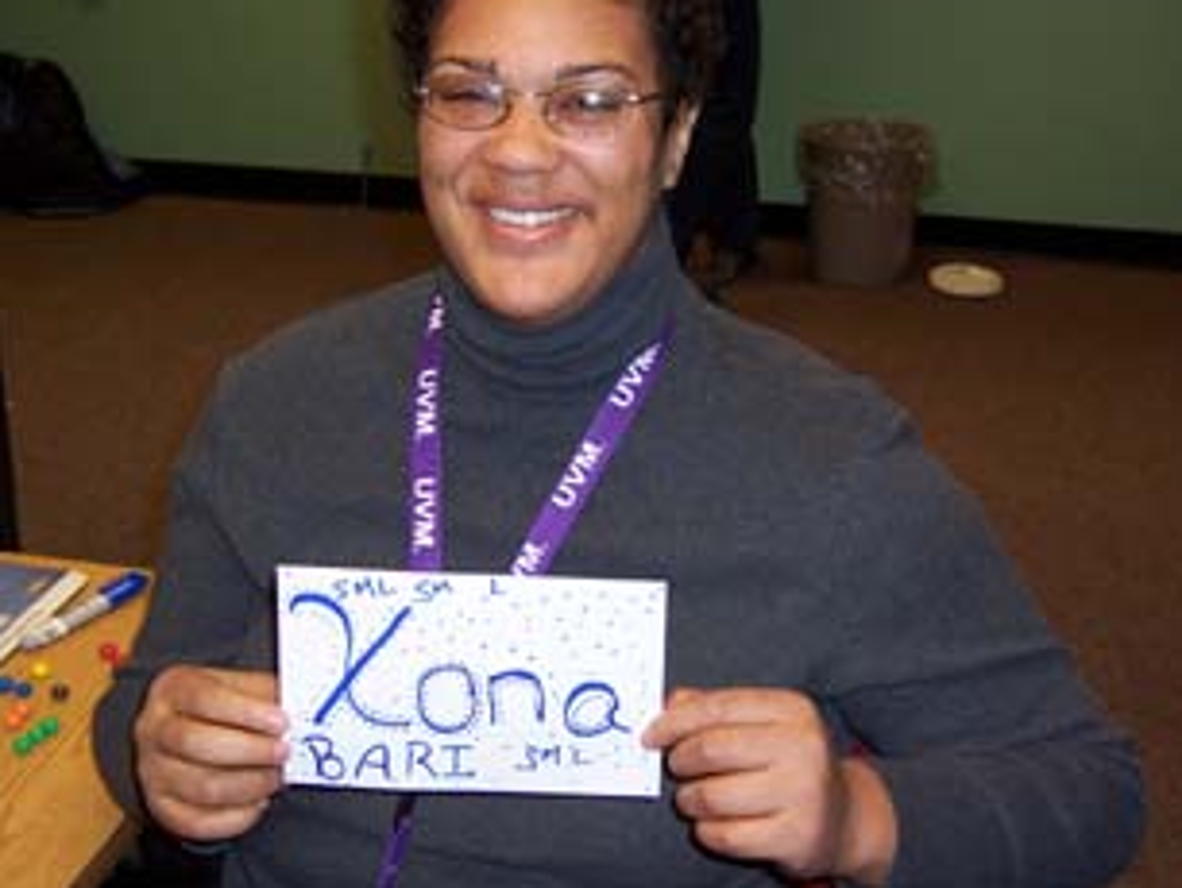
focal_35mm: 56
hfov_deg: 34.3
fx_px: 1914
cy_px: 384
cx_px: 549
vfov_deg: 26.1
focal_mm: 8.2
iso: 80
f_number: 3.4
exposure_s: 1/60
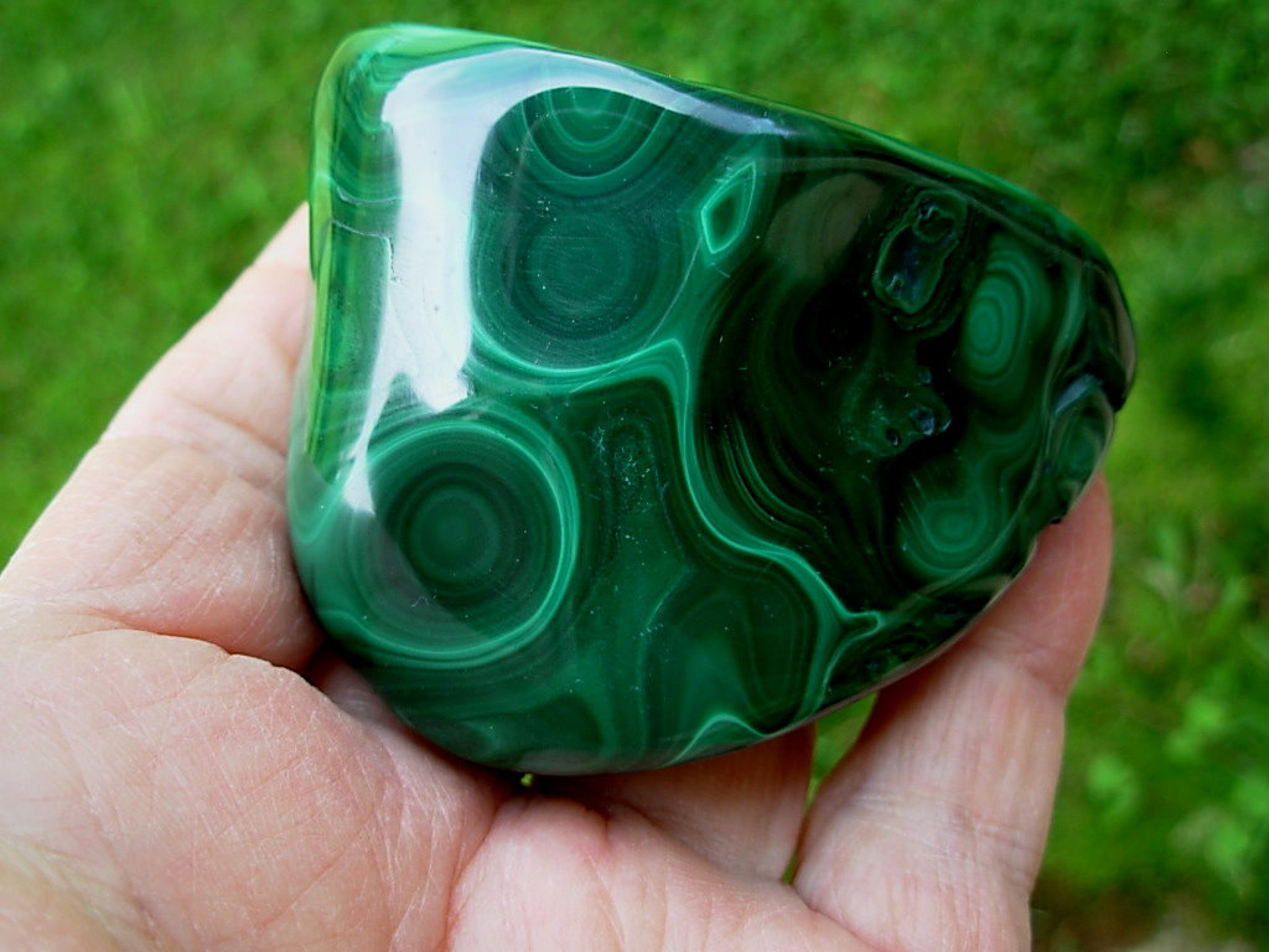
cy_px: 476
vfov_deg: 37.7
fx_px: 1393
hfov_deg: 49.0
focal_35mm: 38
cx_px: 634
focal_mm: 6.3
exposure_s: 1/121
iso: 50
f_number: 2.9
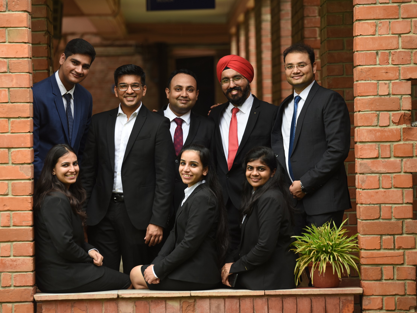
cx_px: 199
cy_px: 156
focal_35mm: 179
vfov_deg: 8.3
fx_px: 2157
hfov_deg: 11.0
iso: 400
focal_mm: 165
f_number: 4
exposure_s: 1/160
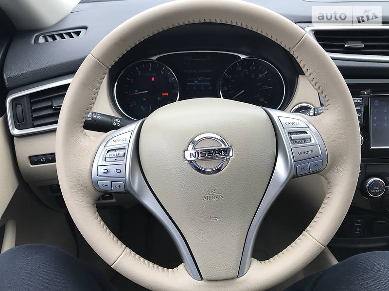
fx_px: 315
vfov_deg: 49.7
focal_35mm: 28
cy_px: 146
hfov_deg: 63.4
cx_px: 194
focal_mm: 4
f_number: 1.8
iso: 32
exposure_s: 1/168
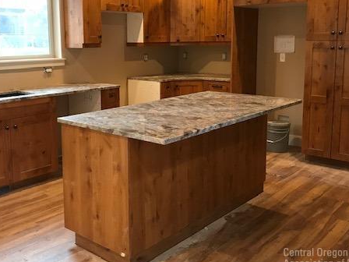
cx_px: 152
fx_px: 403
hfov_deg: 46.7
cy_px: 98
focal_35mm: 40
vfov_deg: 35.8
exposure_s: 1/15
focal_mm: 3.99
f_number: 1.8
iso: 50
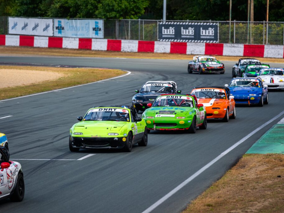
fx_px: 1870
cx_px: 144
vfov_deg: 6.5
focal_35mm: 228
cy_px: 107
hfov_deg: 8.7
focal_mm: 140
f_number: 2.8
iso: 160
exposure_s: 1/320
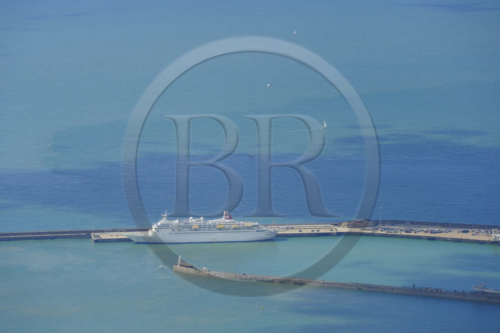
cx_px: 250
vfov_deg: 6.9
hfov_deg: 10.3
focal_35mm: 200
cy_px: 166
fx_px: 2777
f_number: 7.1
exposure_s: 1/800
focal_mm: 200
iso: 400
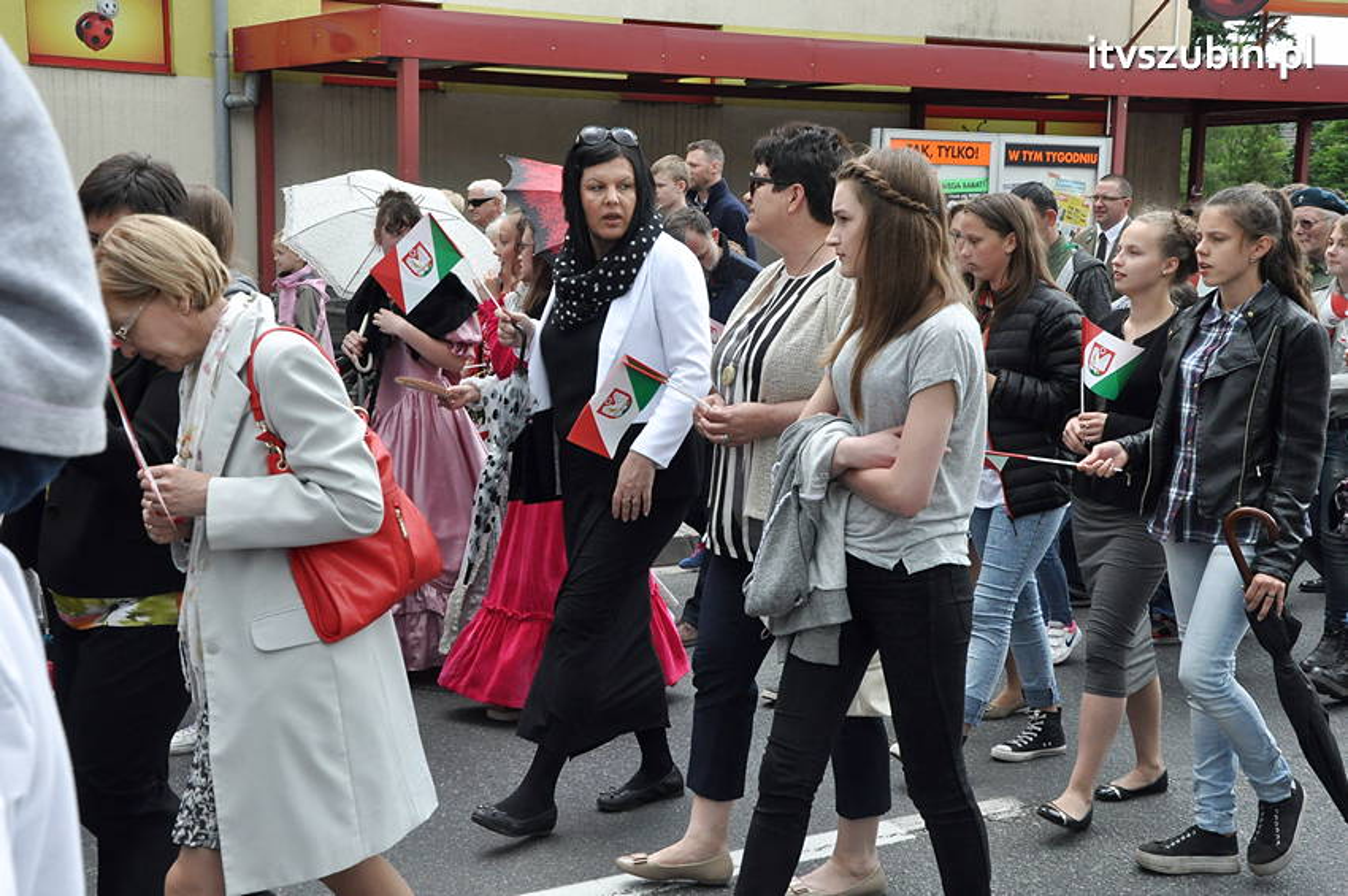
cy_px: 448
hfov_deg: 38.9
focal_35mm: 51
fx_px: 1908
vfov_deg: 26.4
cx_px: 674
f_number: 11
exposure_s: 1/500
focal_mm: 34
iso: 1250
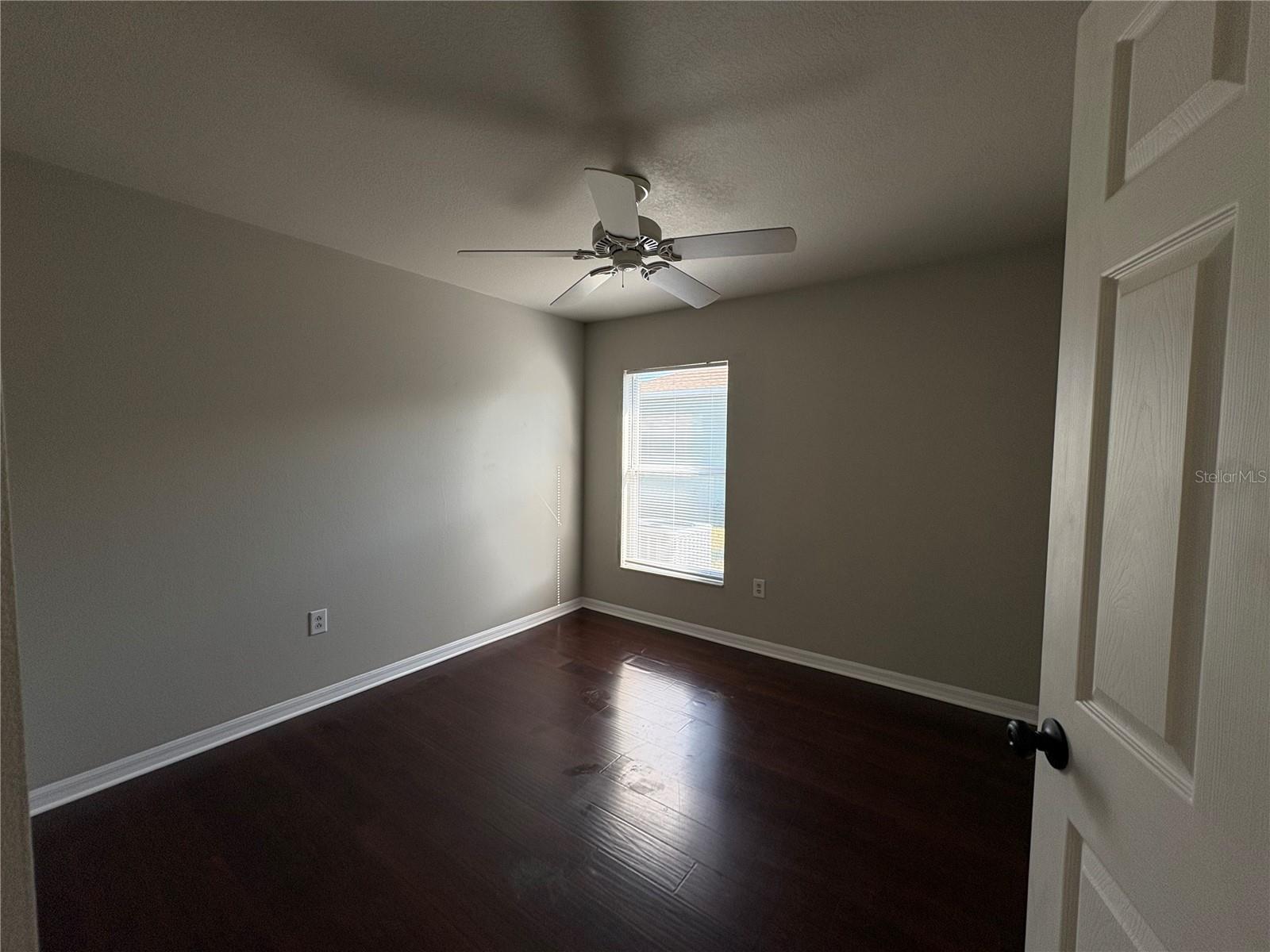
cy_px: 476
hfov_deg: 102.1
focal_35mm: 14
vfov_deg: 85.7
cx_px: 635
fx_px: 514
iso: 100
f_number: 2.2
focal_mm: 2.22
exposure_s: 1/131
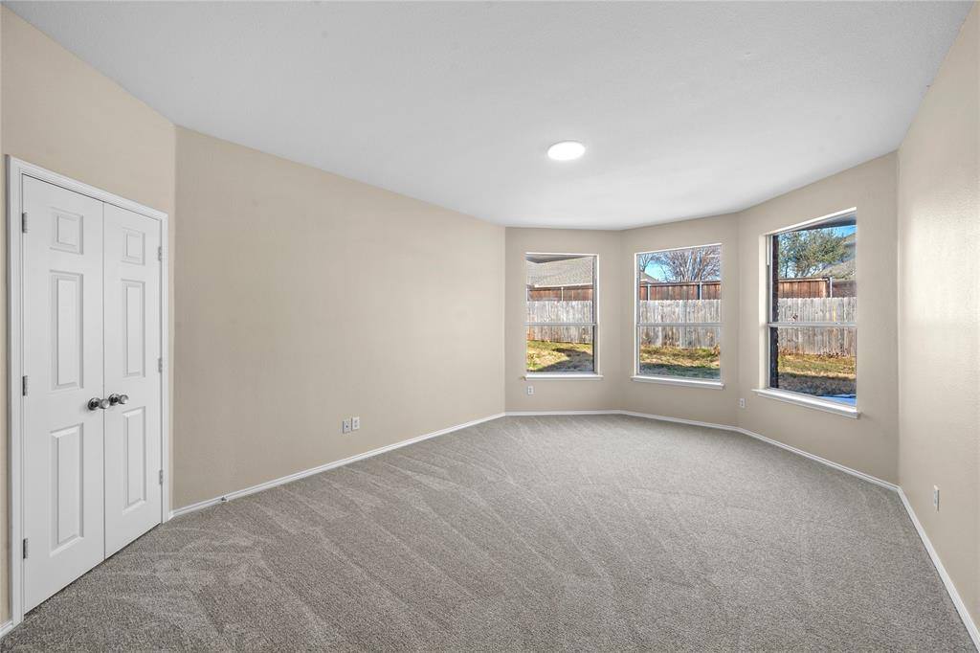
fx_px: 381
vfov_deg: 81.2
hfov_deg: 104.3
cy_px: 326
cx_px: 490
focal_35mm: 14
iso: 200
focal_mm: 14
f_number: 9
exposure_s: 1/1.67
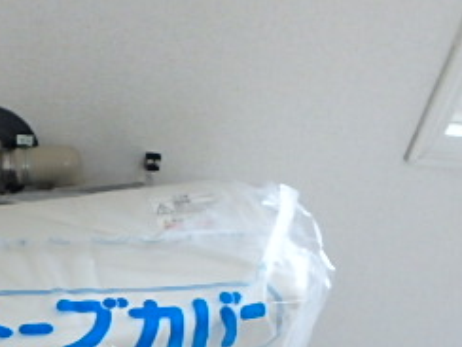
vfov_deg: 24.0
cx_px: 70
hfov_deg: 33.6
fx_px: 734
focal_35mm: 55
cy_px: 423
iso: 400
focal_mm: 3.7
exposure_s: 1/30
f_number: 3.5
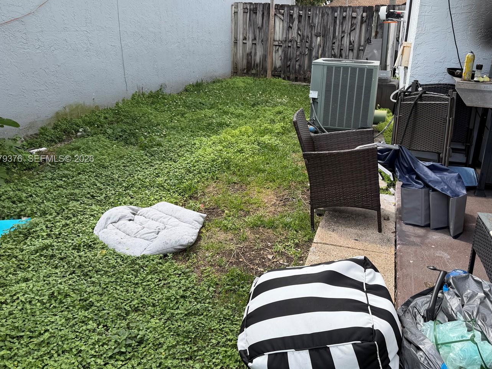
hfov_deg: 59.7
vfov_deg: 46.7
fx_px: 426
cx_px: 282
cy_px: 160
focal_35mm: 30
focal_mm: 6.76
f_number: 1.78
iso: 80
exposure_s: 1/1174
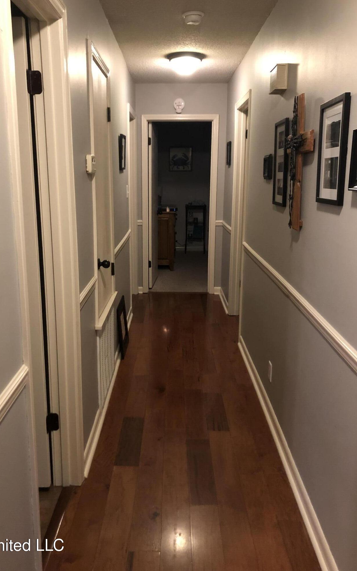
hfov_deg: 41.8
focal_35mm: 30
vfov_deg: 62.9
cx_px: 162
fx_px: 467
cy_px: 283
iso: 100
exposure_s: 1/5
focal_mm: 3.99
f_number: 1.8
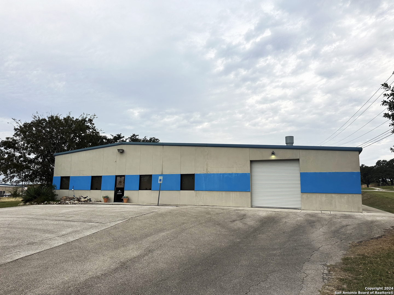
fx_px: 273
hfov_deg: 71.6
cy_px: 148
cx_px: 197
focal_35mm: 24
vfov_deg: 56.8
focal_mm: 6.86
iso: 80
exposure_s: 1/555
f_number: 1.78
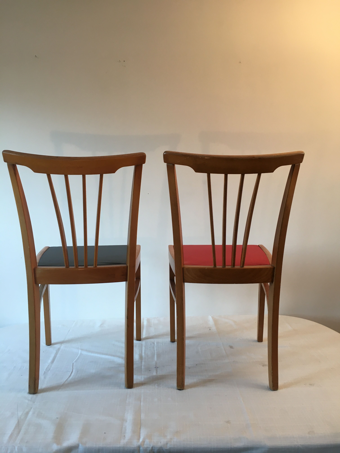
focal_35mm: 29
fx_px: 380
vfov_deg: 61.7
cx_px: 170
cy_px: 226
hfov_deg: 48.2
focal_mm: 4.15
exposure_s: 1/33
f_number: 2.2
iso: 25
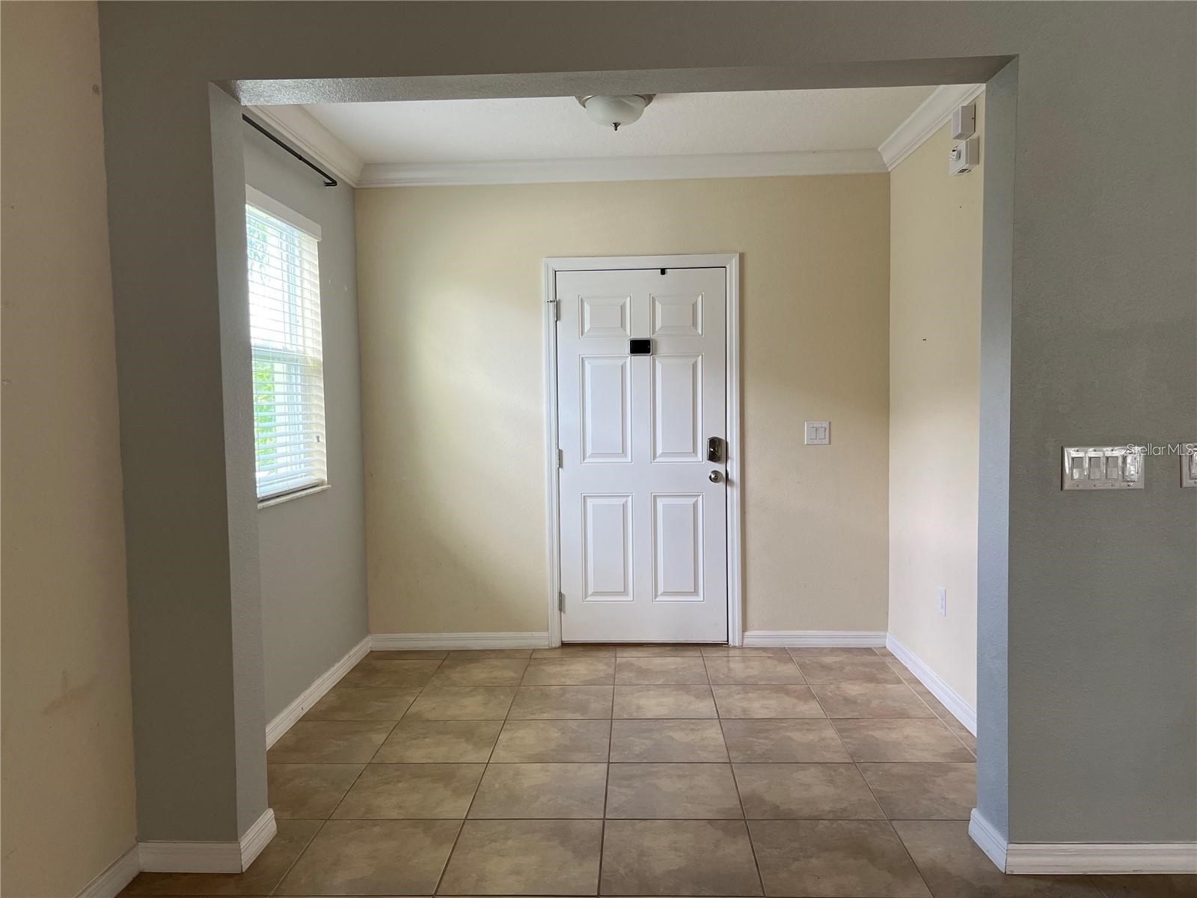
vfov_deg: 53.1
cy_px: 449
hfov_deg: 67.3
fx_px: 899
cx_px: 598
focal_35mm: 26
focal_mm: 5.7
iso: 125
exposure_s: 1/121
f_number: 1.5
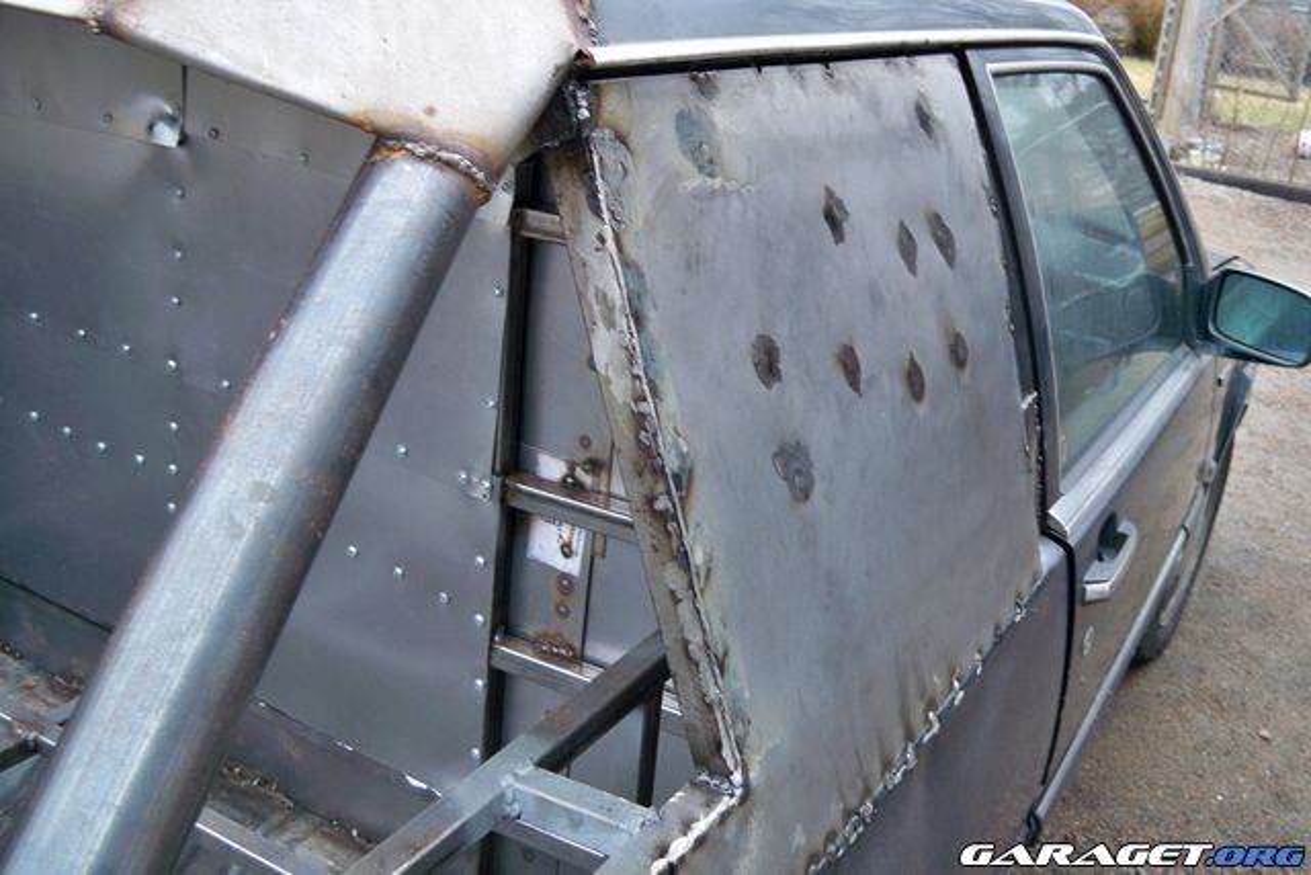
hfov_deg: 51.9
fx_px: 1348
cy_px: 438
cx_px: 656
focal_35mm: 37
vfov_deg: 36.0
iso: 160
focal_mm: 7.9
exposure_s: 1/30
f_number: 3.1
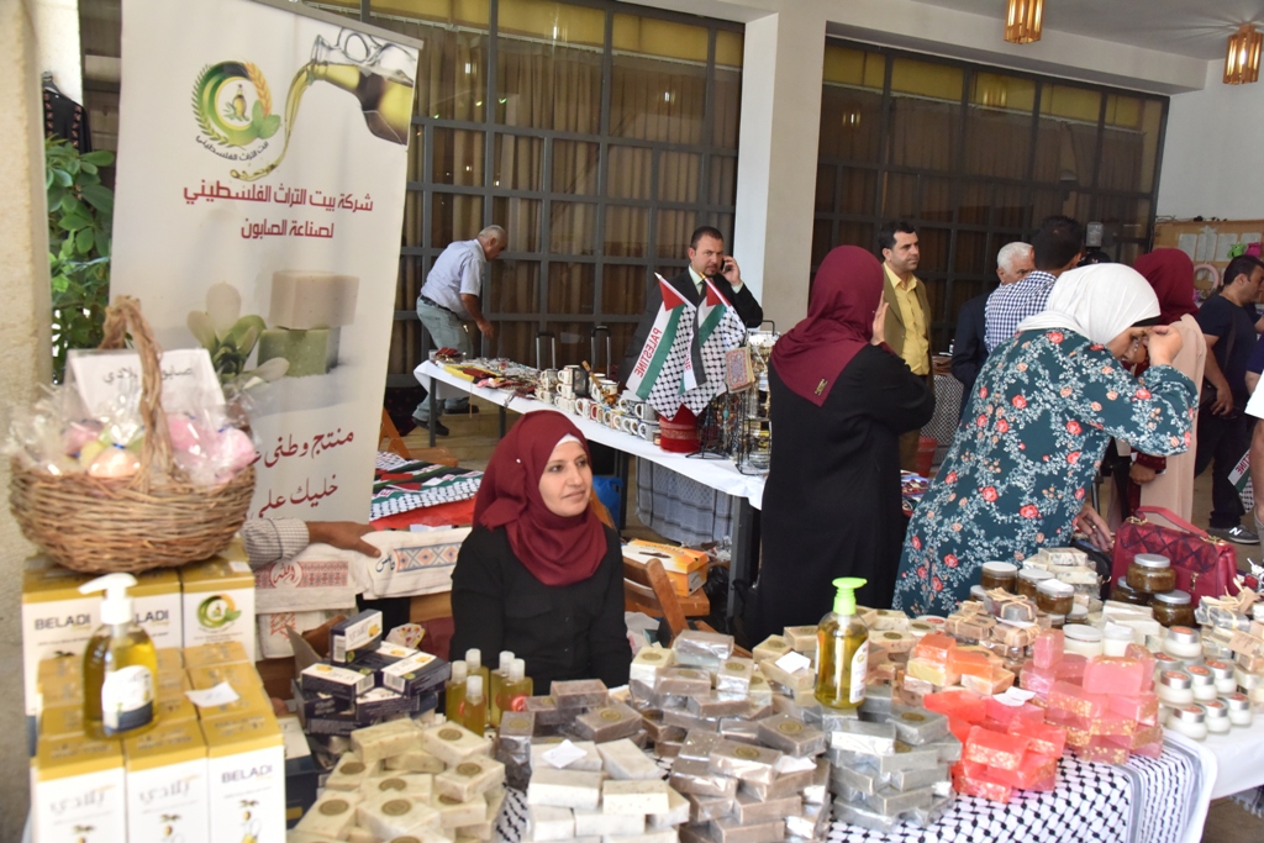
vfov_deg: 43.6
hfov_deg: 61.9
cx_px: 632
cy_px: 422
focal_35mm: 30
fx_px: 1053
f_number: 8
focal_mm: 30
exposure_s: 1/250
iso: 2500
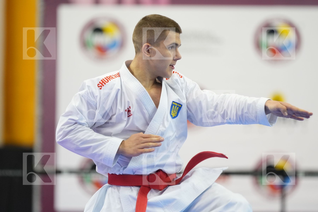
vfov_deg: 4.6
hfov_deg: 6.9
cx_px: 159
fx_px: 2650
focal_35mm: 300
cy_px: 106
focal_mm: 200
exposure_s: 1/500
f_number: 2.8
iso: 1600
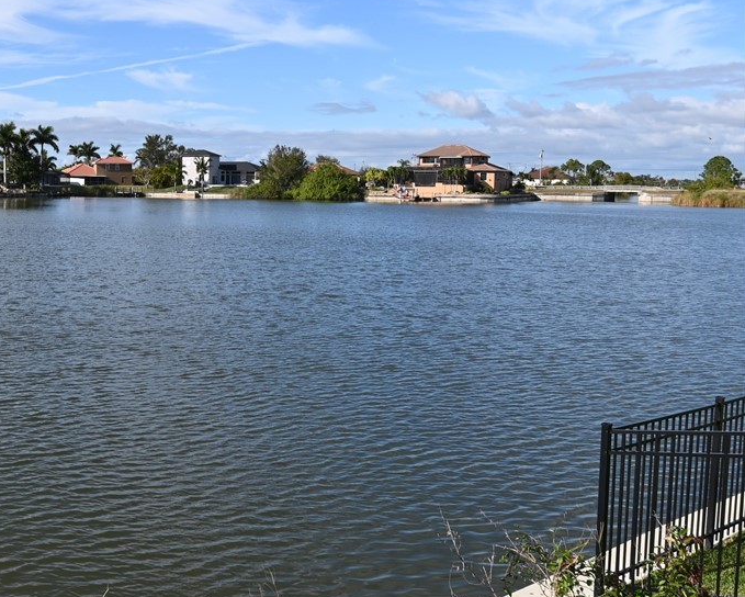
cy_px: 262
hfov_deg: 39.5
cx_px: 150
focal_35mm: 45
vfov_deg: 33.4
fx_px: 993
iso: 100
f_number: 7.1
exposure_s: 1/400
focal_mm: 20
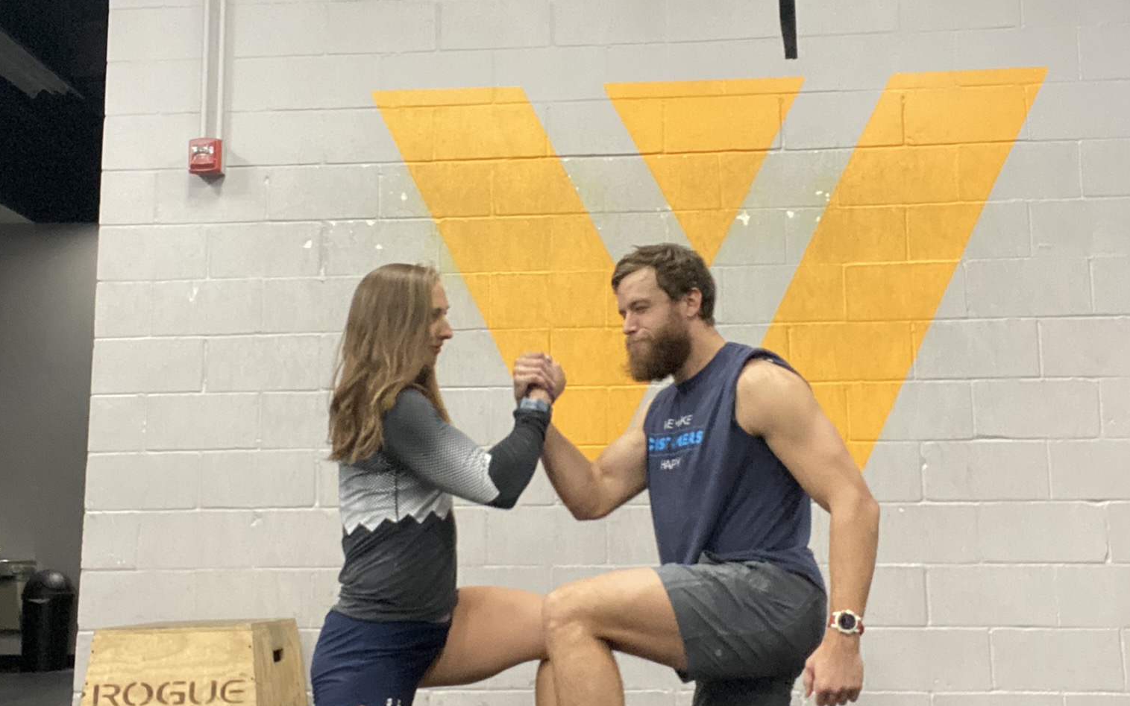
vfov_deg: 29.9
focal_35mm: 43
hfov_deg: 46.2
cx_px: 568
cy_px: 356
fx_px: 1324
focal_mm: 2.71
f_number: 2.2
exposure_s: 1/30
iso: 500
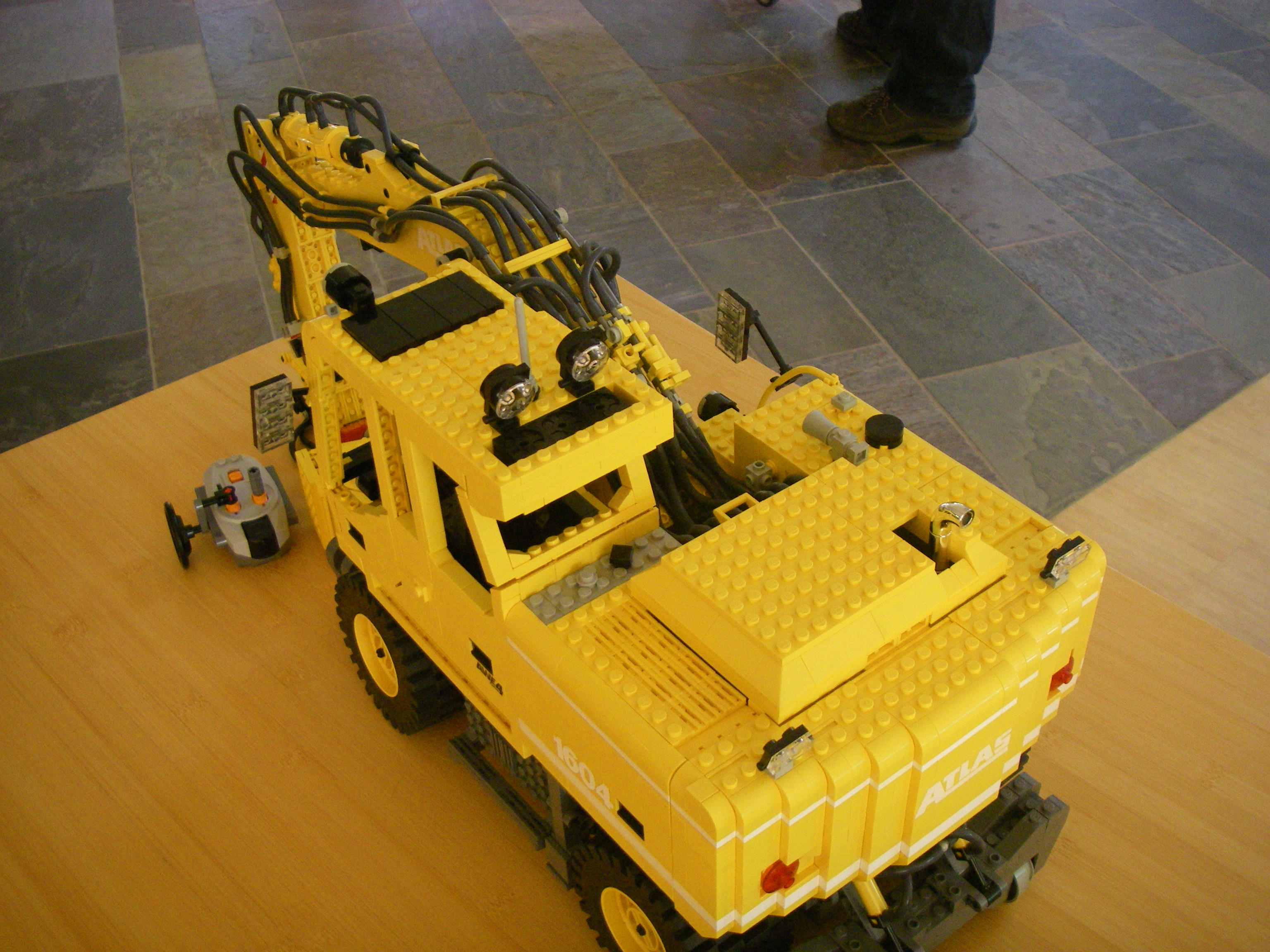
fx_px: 1394
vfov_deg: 37.7
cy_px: 476
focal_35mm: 38
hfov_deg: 49.0
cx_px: 635
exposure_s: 1/50
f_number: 3.3
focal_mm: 6.3
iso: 250
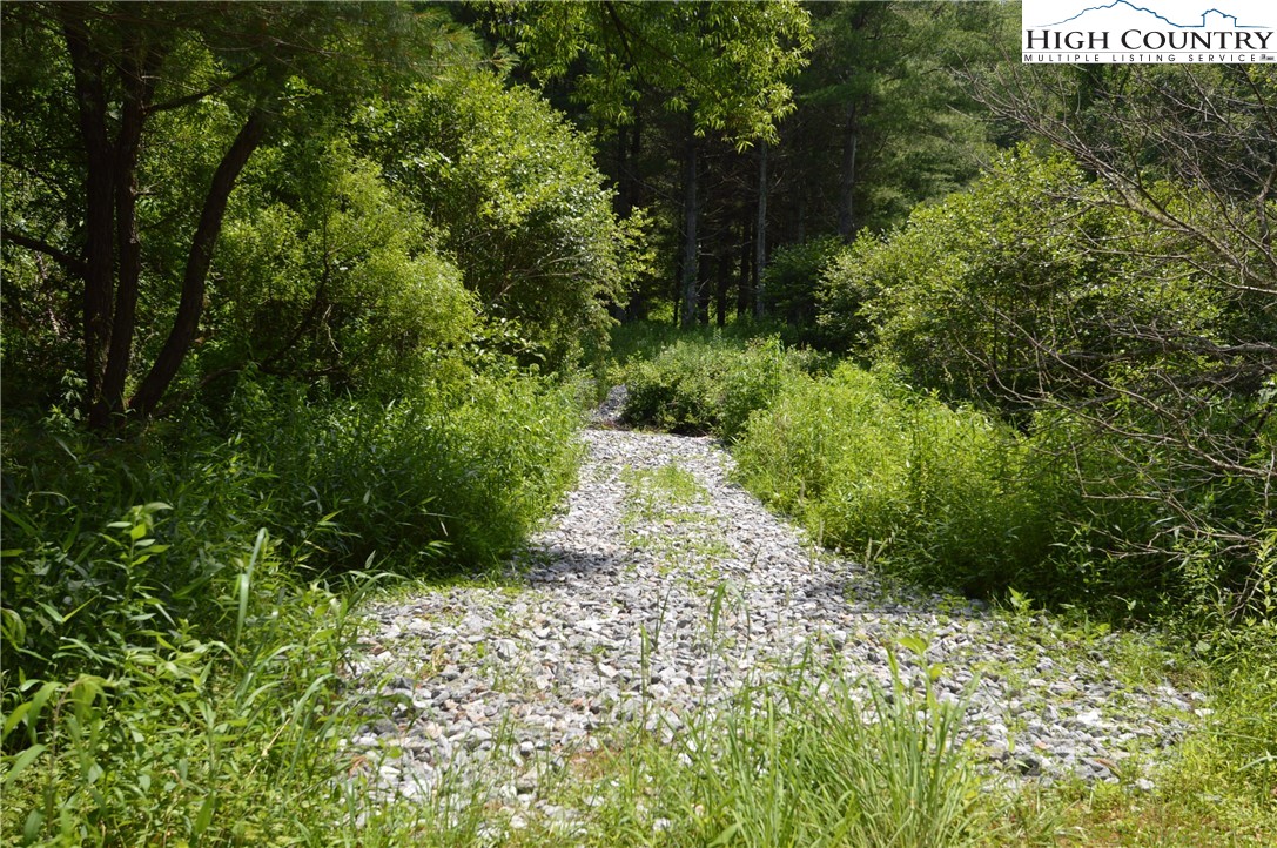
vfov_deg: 36.8
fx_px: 1275
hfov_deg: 53.2
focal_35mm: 36
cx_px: 638
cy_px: 424
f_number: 5.6
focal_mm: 24
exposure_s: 1/200
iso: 100
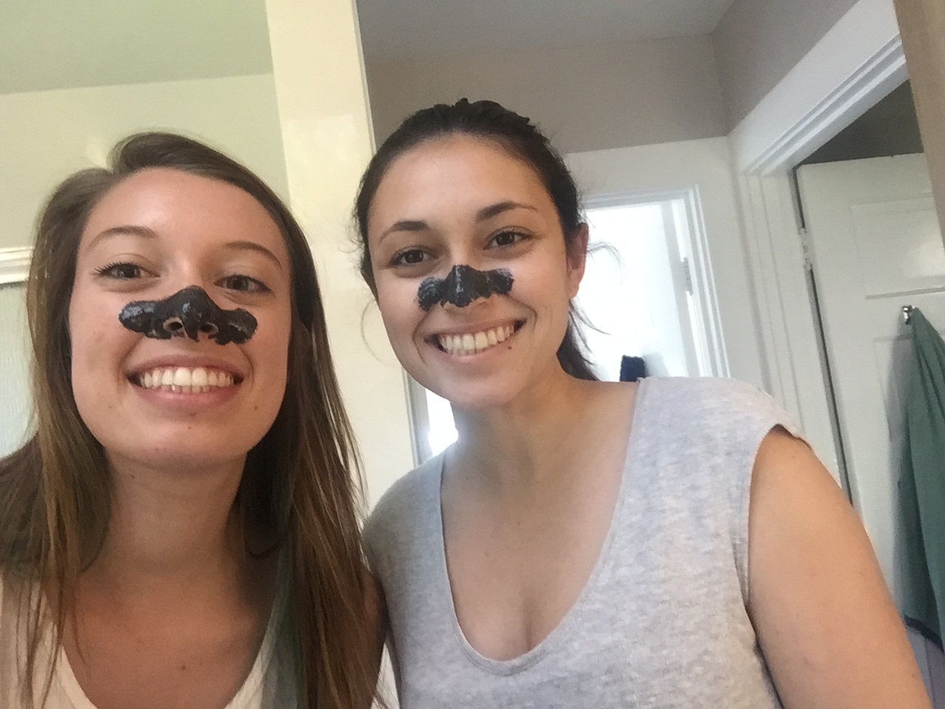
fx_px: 846
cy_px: 354
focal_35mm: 31
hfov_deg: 58.4
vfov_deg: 45.4
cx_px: 472
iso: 80
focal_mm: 2.65
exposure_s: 1/30
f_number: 2.2
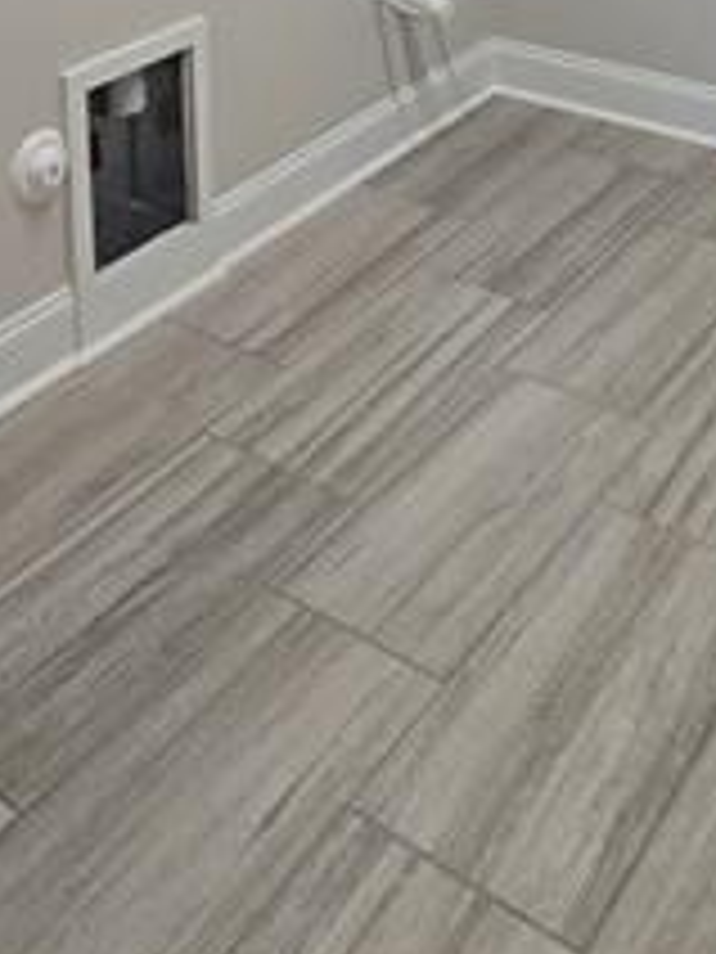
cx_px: 491
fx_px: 1296
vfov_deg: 31.3
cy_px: -284
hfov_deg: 30.6
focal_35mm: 47
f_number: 2.2
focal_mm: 2.2
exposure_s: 1/60
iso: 80
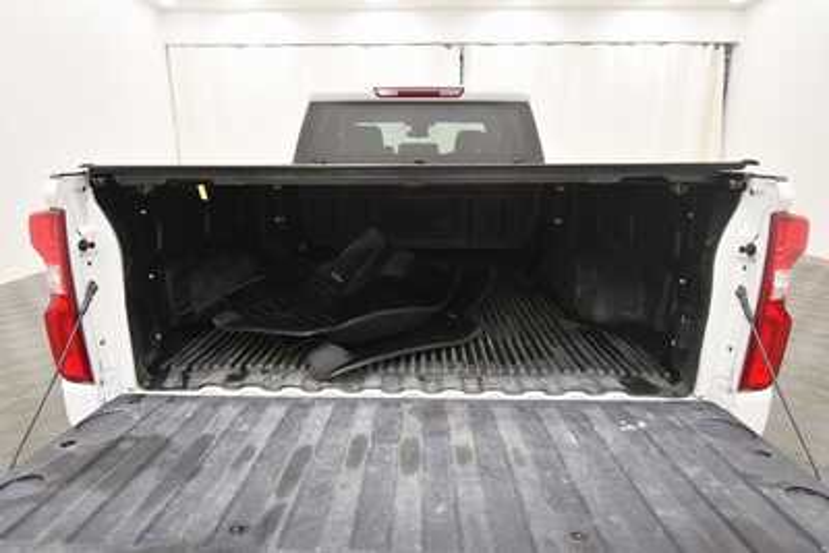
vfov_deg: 59.5
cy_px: 276
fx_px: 484
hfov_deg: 81.2
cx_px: 414
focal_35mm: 21
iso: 1100
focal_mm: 14
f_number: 5
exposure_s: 1/125
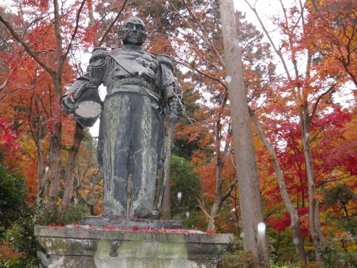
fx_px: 454
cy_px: 134
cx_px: 178
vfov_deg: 32.9
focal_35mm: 44
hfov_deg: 42.9
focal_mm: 7.9
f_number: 3.3
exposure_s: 1/60
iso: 250
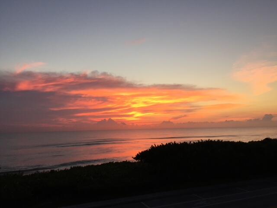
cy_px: 104
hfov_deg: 61.7
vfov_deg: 48.2
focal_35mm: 29
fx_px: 232
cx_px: 138
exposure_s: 1/60
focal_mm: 4.15
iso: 40
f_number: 2.2
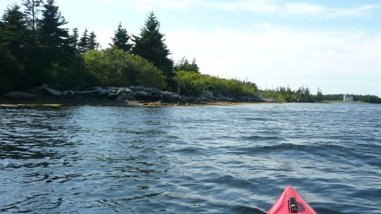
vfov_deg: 33.7
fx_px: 354
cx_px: 211
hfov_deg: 56.5
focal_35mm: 35
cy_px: 111
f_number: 3.3
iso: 100
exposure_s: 1/640
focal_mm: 4.6
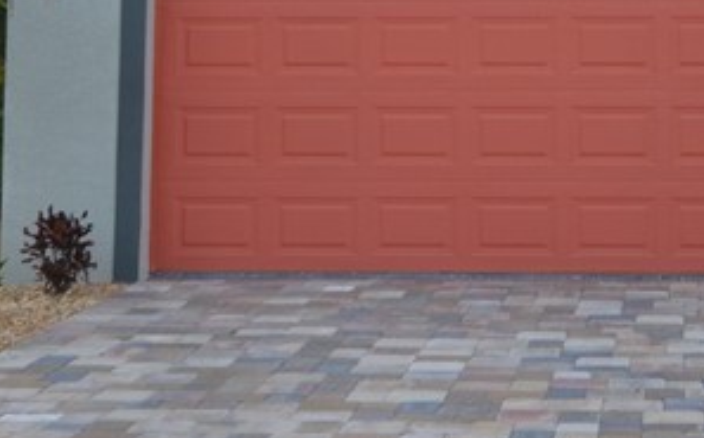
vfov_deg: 11.3
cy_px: -150
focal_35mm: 112
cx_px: 568
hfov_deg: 18.4
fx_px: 2147
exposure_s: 1/160
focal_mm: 20
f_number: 6.3
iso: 200
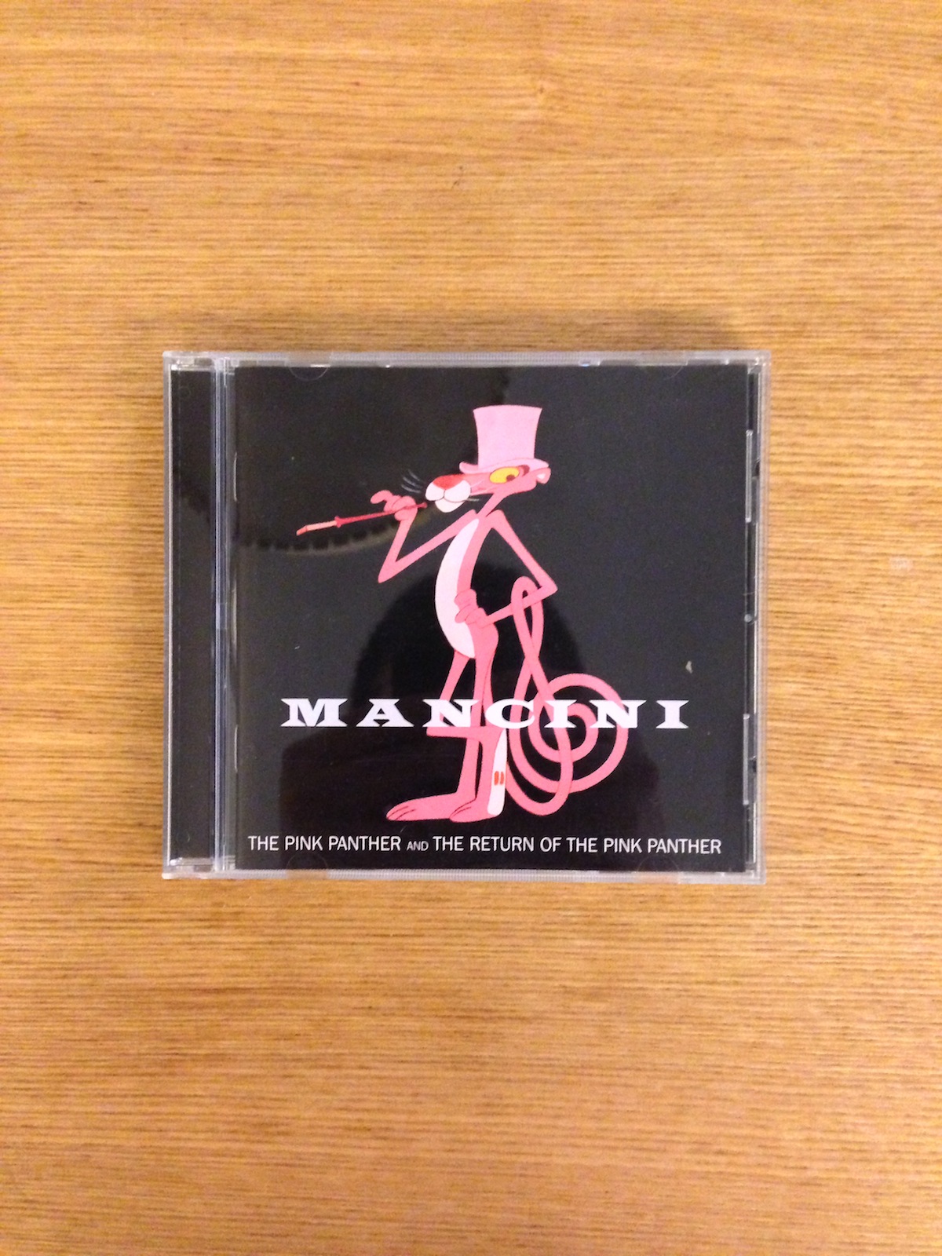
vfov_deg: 55.4
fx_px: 1197
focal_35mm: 33
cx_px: 471
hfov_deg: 42.9
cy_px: 628
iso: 800
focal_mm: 4.13
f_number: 2.4
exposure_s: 1/15
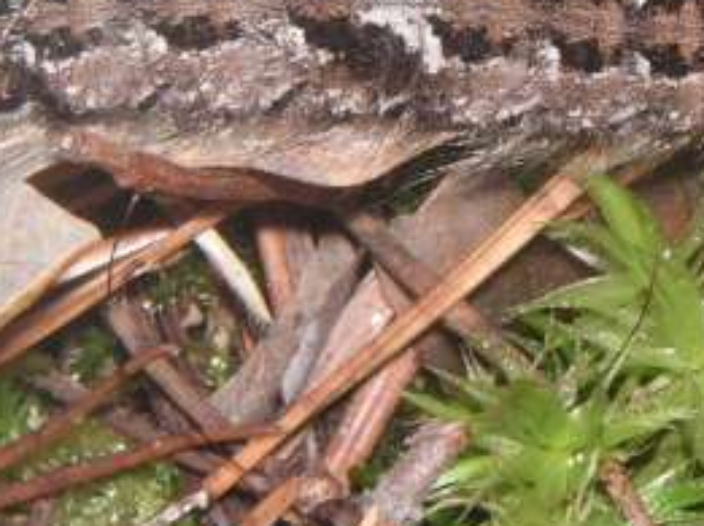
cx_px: 437
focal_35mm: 199
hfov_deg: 10.0
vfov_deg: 7.4
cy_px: 40
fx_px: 4042
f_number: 8
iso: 160
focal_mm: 12
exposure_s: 1/90
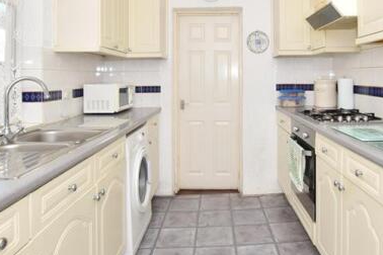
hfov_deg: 68.4
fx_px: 277
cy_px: 74
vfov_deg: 48.3
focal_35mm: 26
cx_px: 238
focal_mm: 10
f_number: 11
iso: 400
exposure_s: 1/200
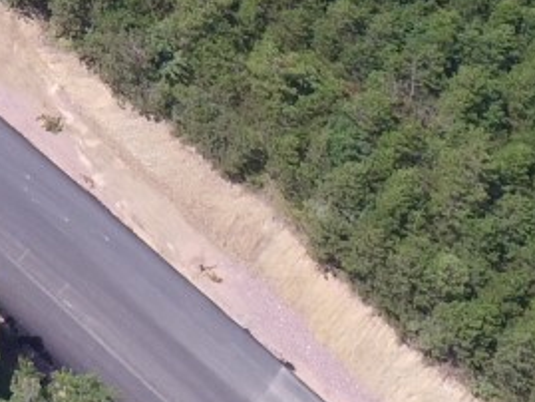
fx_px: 1654
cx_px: -501
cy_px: -571
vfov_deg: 11.4
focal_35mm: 107
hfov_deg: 15.2
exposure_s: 1/716
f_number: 2.8
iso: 100
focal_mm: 3.61
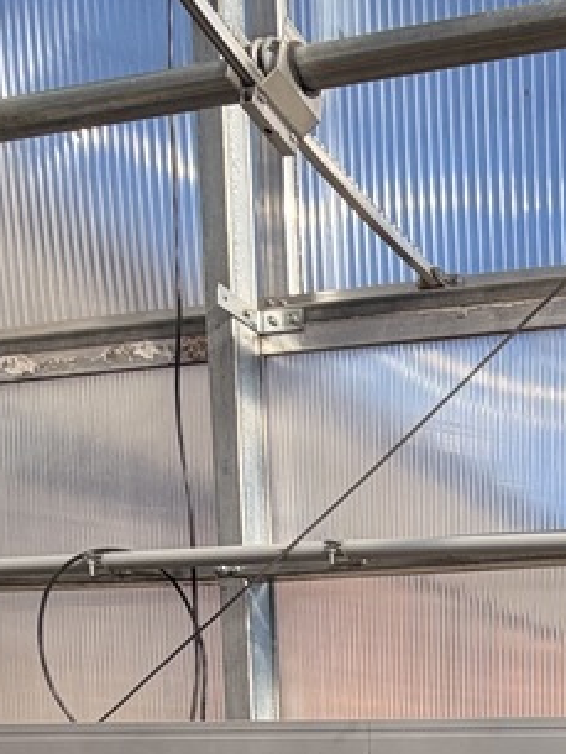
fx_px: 1024
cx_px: 875
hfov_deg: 23.7
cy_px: 969
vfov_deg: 31.6
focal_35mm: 47
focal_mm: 2.22
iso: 20
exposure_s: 1/799
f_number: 2.2
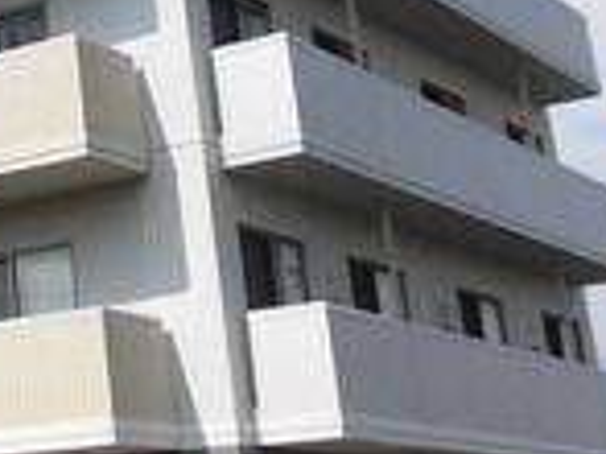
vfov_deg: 14.4
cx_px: -276
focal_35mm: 98
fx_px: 1714
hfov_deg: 18.1
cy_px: -149
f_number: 7.8
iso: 100
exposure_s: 1/320
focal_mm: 4.3
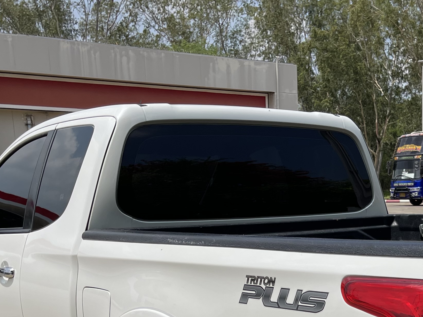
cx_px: 355
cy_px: 362
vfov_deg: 21.6
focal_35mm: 64
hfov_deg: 29.4
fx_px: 782
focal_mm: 5.1
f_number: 1.6
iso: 32
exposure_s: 1/4525
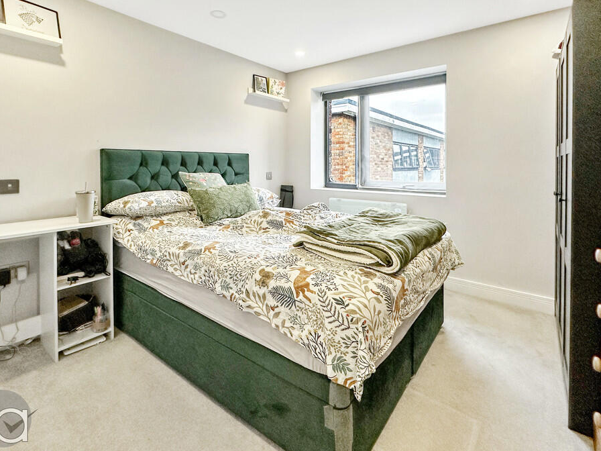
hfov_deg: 94.5
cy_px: 214
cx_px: 300
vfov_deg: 78.0
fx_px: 278
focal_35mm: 16
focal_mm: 2.22
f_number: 2.2
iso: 200
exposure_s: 1/100
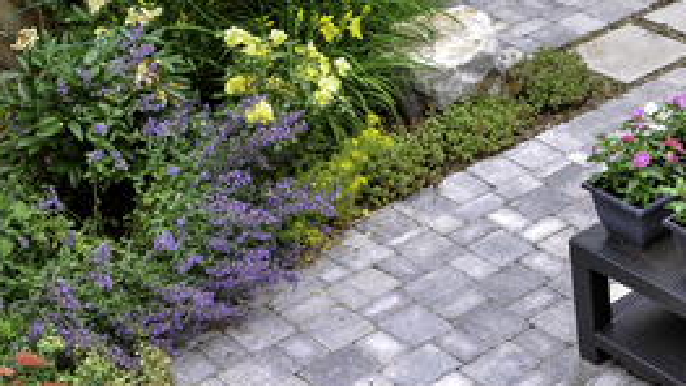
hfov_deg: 24.4
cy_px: 23
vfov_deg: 15.3
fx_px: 1419
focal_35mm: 78
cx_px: 839
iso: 200
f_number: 8
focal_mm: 18
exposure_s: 1/60
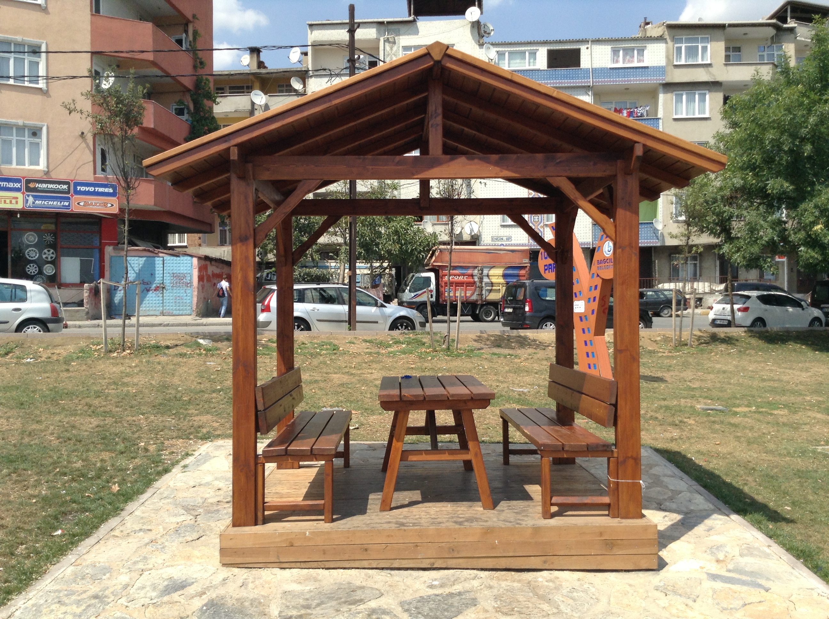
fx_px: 789
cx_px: 414
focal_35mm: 33
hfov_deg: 55.4
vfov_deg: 42.8
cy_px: 310
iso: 32
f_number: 2.4
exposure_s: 1/1034
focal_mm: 3.3
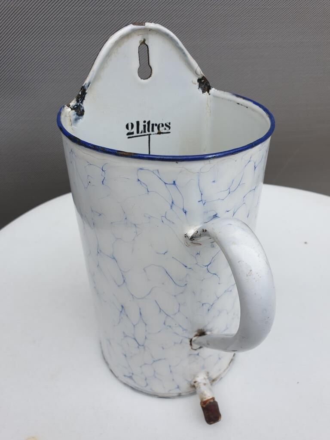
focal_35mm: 26
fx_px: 330
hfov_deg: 53.1
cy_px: 220
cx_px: 165
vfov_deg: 67.3
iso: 50
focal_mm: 4.3
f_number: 2.4
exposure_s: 1/182
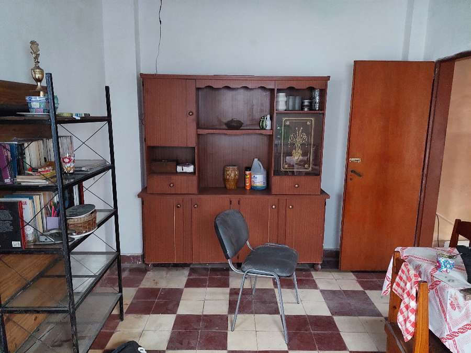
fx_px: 327
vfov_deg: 56.8
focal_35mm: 24
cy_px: 176
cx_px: 236
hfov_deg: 71.6
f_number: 1.8
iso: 1250
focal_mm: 5.23
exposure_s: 1/25
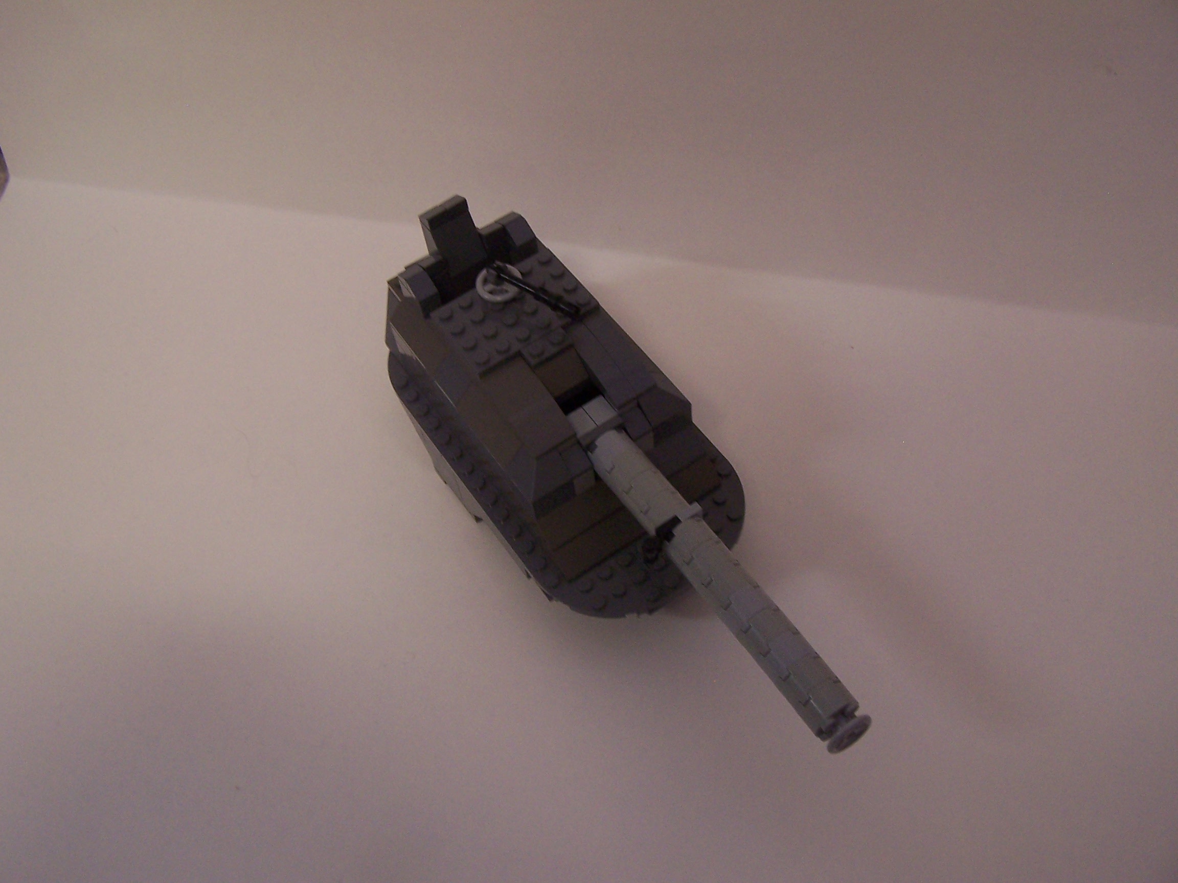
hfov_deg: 49.0
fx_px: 1293
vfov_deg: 37.7
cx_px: 589
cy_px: 442
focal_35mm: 38
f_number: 2.8
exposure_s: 1/15
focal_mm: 6.3
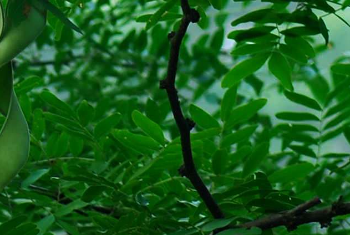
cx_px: -130
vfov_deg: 1.9
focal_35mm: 722
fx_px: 7039
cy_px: -100
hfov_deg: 2.8
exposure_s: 1/80
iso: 200
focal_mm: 105
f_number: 4.5
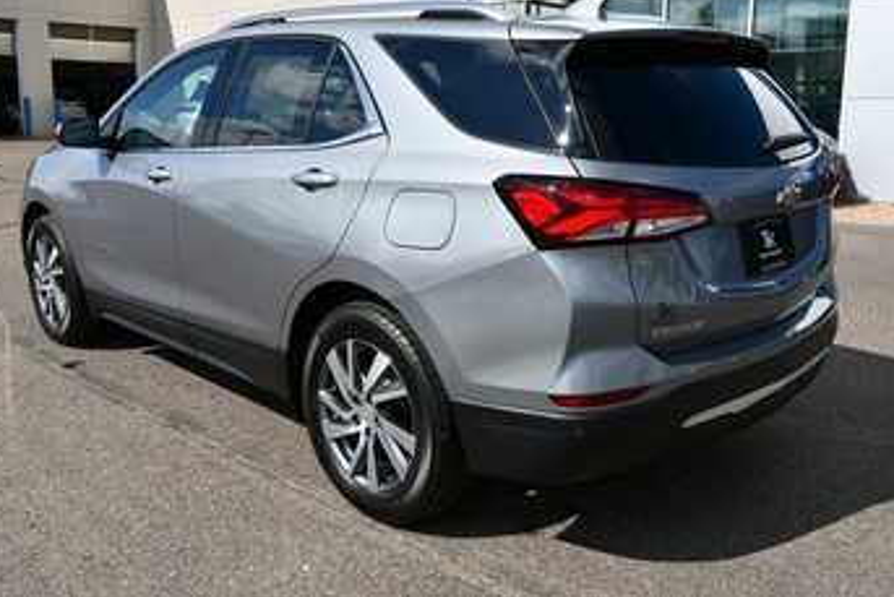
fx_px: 869
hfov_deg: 54.4
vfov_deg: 37.8
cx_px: 461
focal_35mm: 35
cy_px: 254
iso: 100
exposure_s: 1/320
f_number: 9
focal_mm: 20
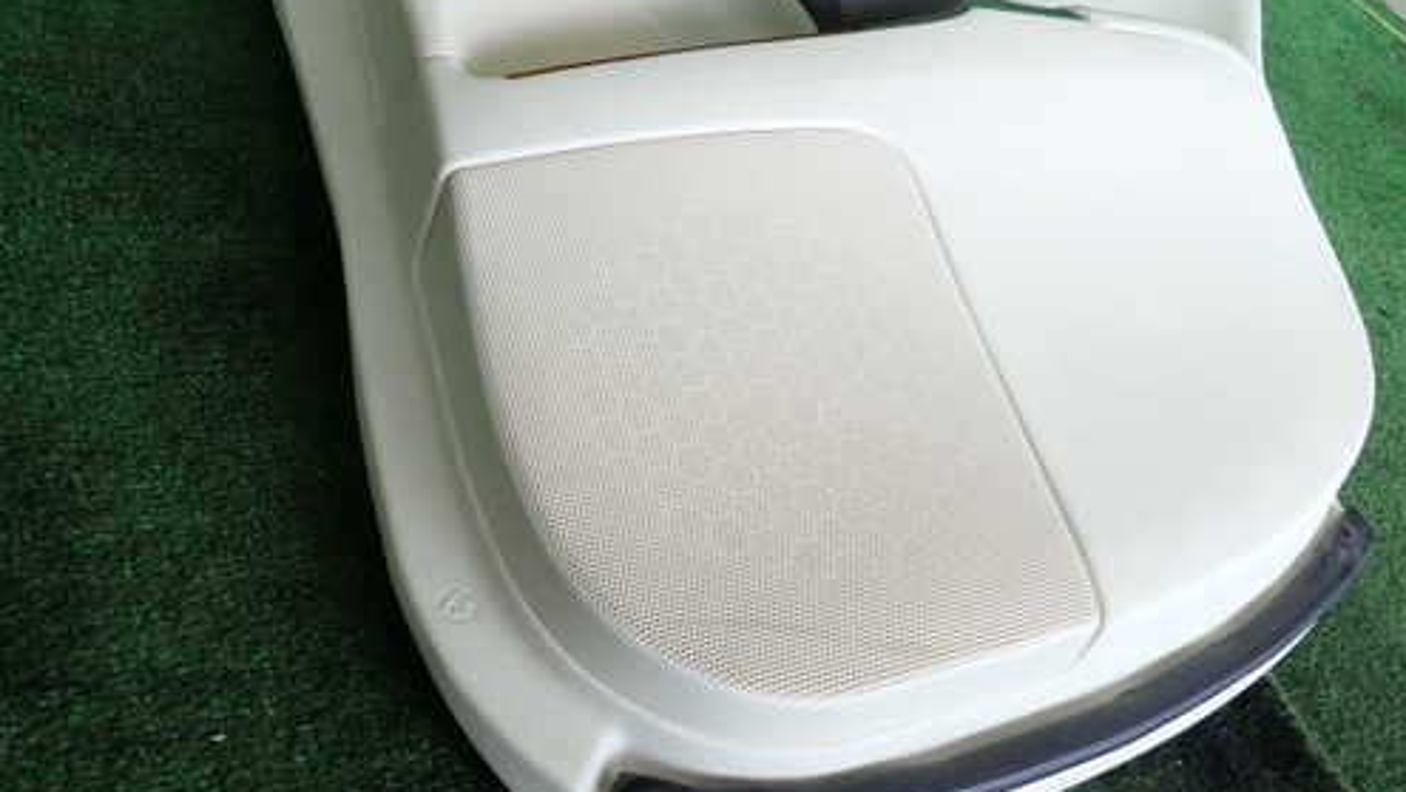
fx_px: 1231
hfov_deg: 59.4
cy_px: 332
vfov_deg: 35.6
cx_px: 739
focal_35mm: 33
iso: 125
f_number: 2
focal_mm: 4.5
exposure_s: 1/125
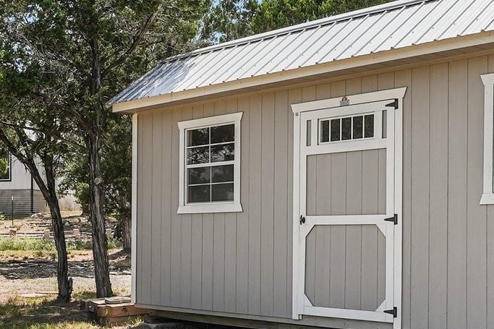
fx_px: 823
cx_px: 301
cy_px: 240
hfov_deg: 33.3
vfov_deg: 22.4
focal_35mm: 60
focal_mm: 20
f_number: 10
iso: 80
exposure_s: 1/60
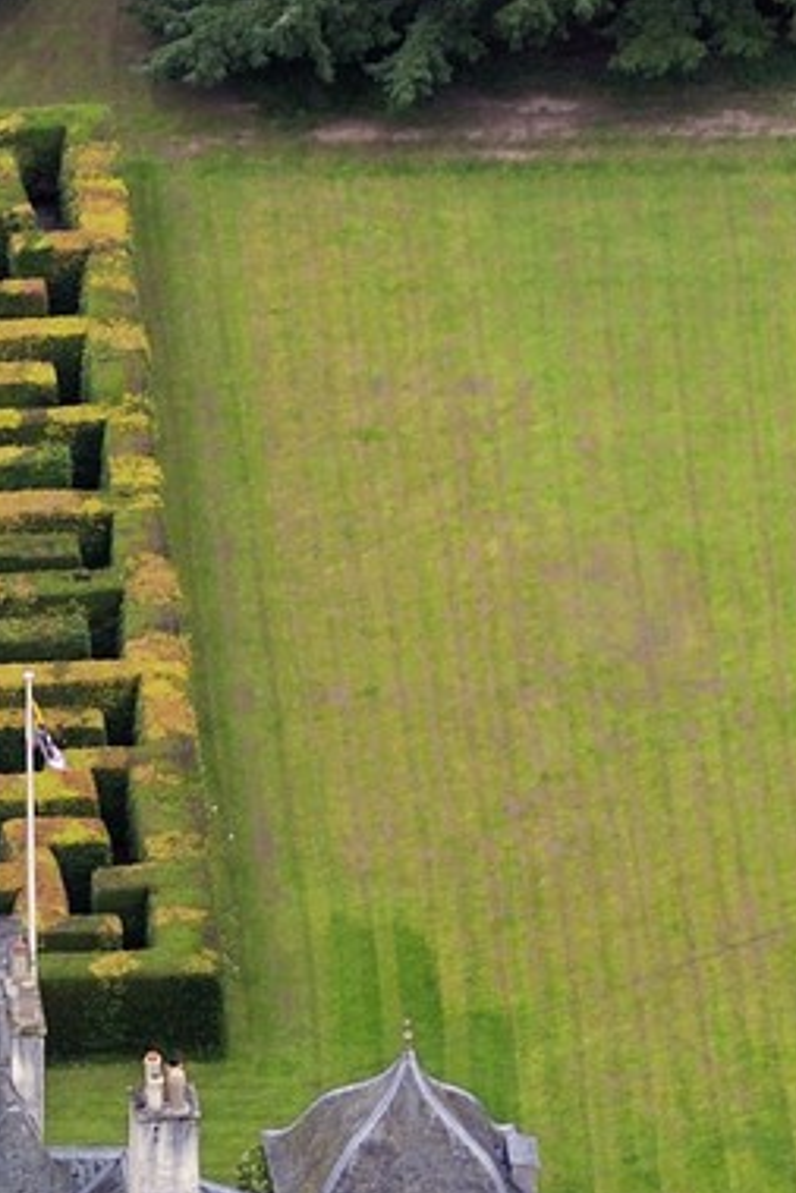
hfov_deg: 1.6
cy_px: 2373
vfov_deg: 2.4
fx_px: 27965
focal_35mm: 844
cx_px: -698
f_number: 5.6
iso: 400
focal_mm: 200
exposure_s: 1/800
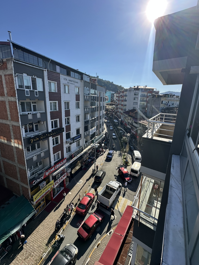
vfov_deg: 98.1
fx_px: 115
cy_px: 126
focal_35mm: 15
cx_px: 104
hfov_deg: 81.7
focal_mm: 2.22
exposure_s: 1/1453
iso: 50
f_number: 2.2
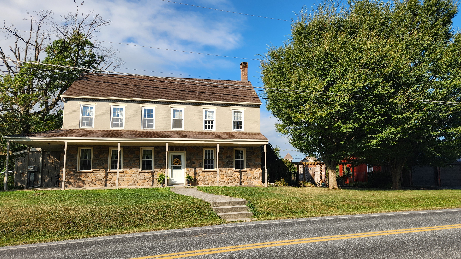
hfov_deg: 71.9
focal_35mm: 26
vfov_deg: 44.3
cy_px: 141
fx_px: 318
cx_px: 237
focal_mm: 5.4
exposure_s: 1/1238
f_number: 1.8
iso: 20
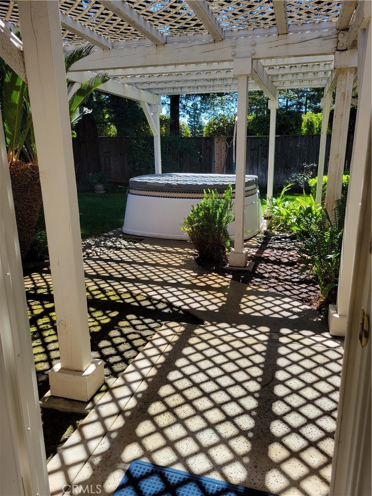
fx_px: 373
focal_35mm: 26
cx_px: 186
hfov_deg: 53.1
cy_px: 248
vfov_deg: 67.3
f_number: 1.8
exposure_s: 1/880
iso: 40
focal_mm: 5.4
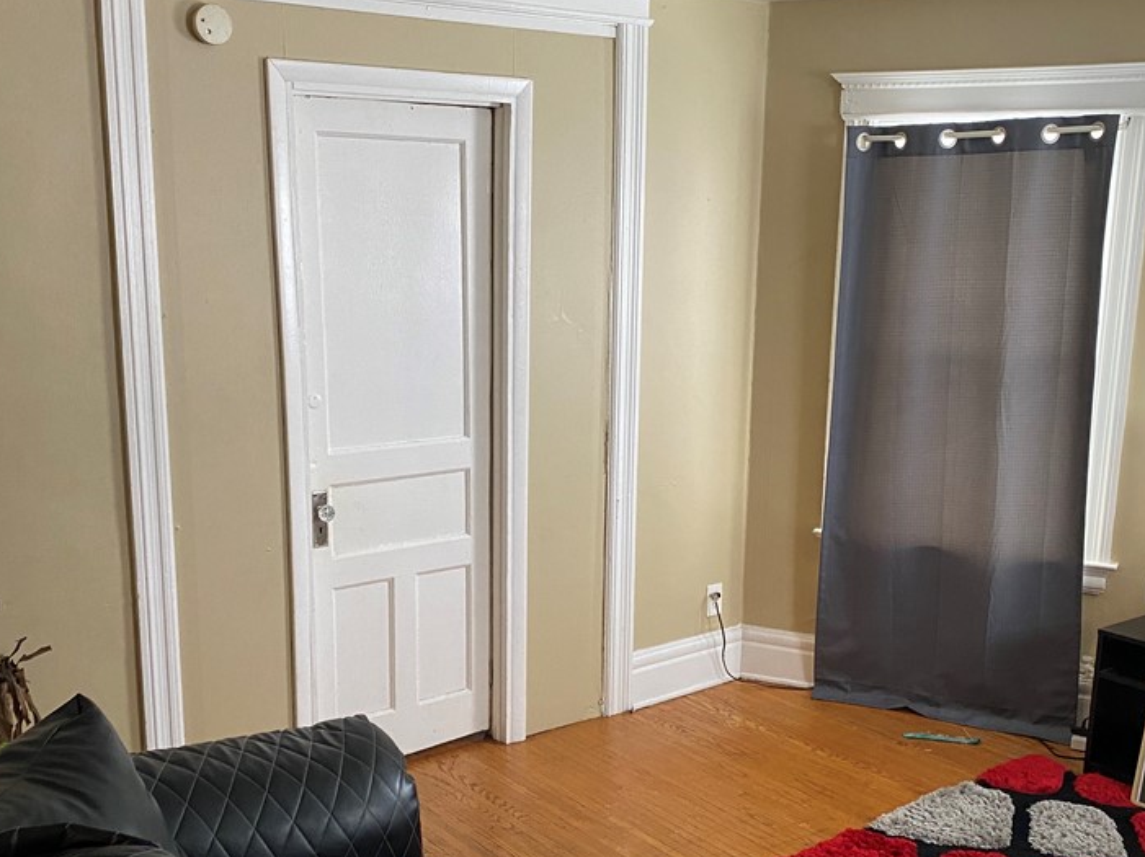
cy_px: 513
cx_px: 577
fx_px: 1256
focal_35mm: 38
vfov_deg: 37.5
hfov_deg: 49.0
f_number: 1.8
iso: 320
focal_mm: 4.25
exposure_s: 1/60
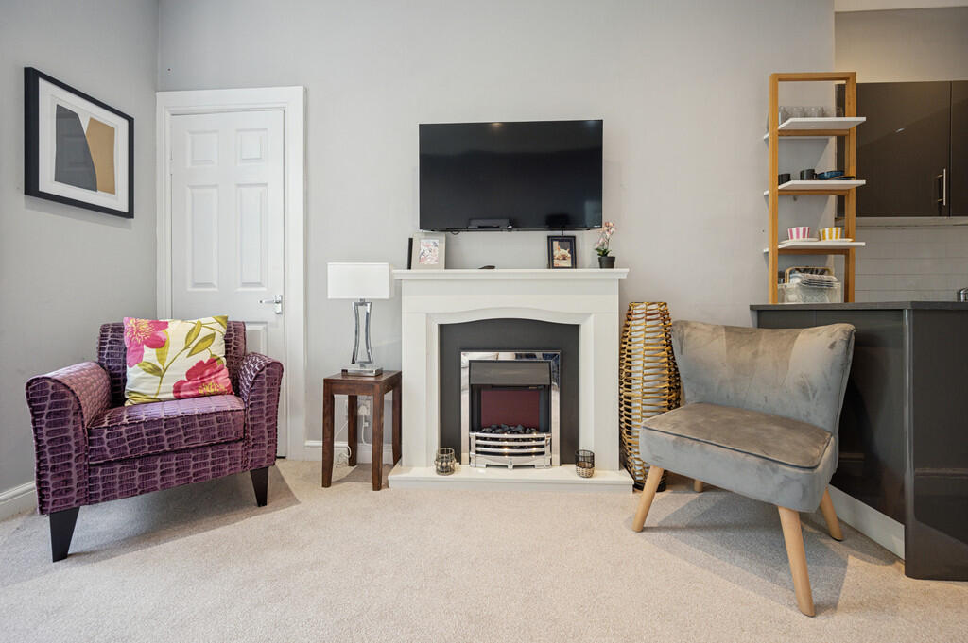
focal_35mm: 14
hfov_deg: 104.3
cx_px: 484
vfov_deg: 81.1
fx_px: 376
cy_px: 322
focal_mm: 14
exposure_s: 1/15
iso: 1000
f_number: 7.1
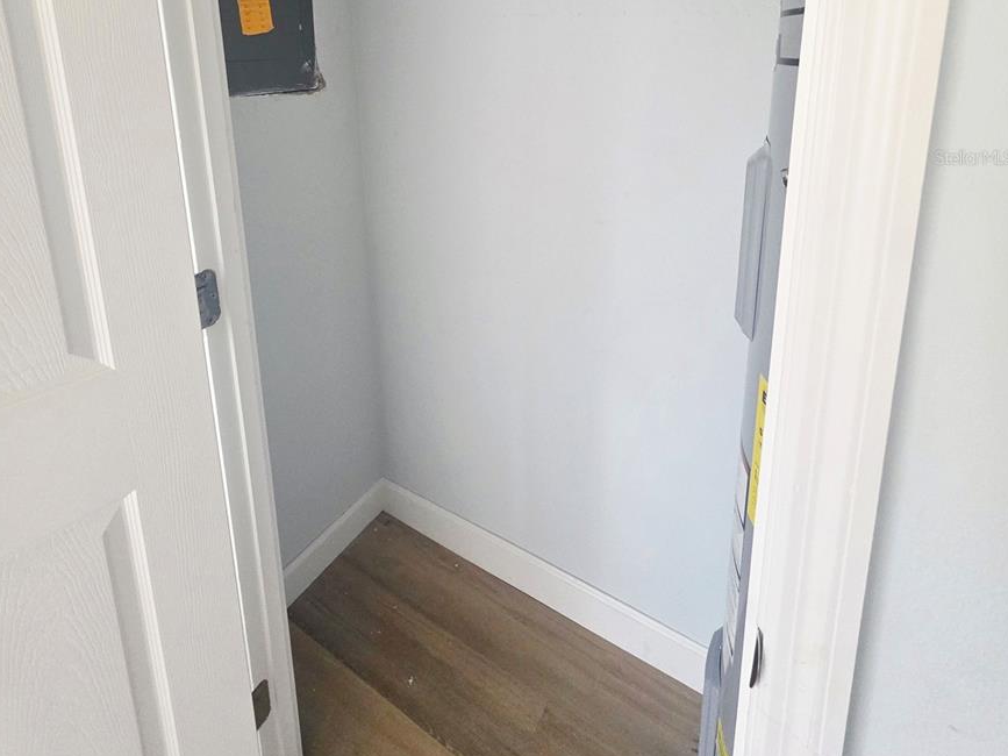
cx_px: 494
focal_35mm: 18
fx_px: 524
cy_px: 157
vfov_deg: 65.5
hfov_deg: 87.8
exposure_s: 1/370
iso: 500
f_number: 1.9
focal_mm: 2.2
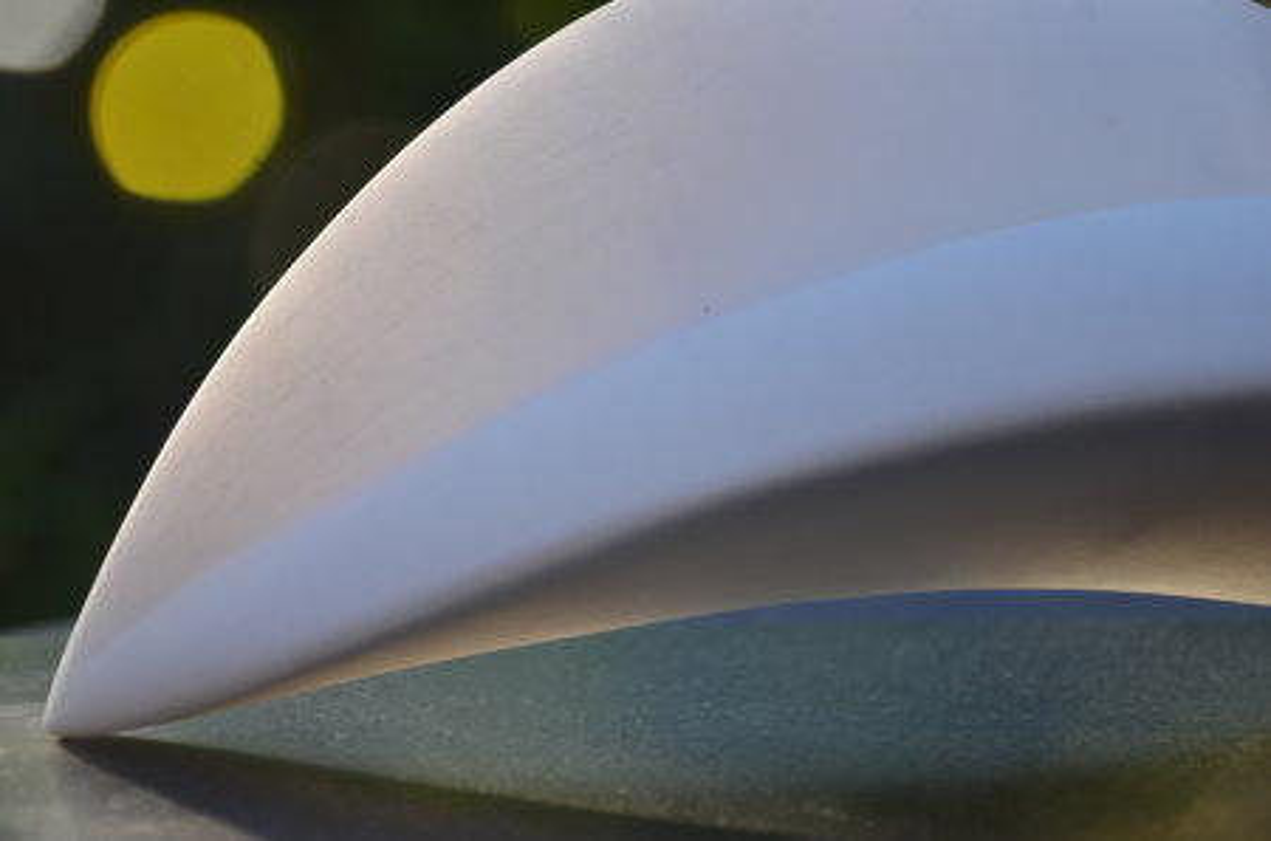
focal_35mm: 120
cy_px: 420
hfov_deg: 17.1
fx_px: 4228
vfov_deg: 11.4
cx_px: 636
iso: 125
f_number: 5.3
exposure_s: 1/160
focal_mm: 80
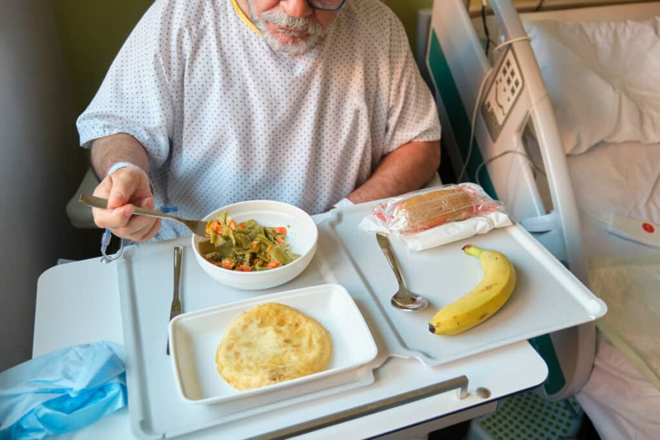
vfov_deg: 41.1
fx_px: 587
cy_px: 220
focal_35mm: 32
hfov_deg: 58.7
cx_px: 330
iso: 640
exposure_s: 1/125
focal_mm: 21.3
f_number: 2.8
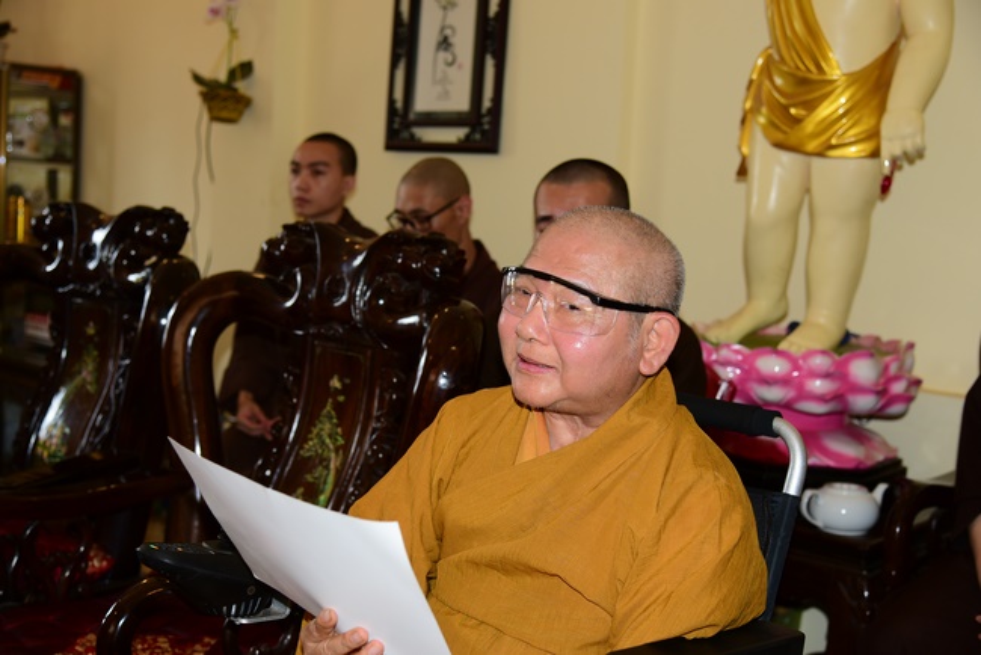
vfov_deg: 28.1
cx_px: 490
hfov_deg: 41.1
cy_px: 328
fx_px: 1309
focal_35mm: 48
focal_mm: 48
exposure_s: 1/60
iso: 320
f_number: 4
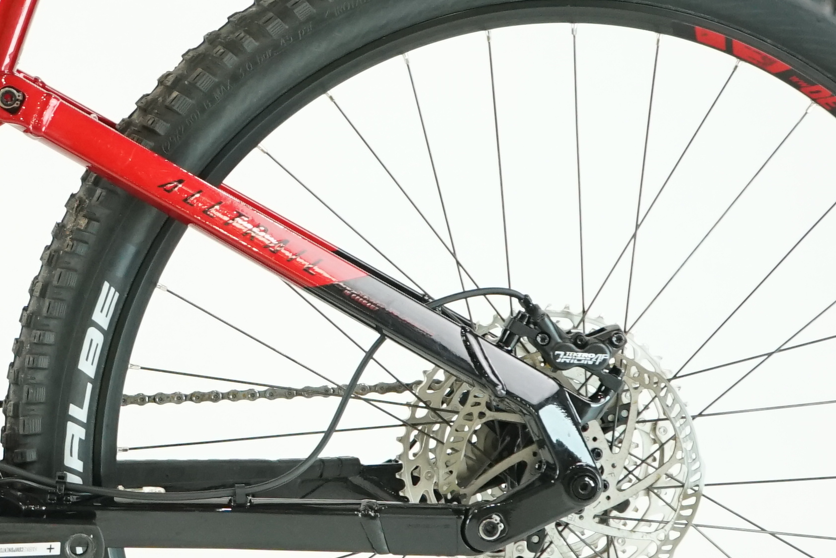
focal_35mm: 182
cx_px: -349
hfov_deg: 10.9
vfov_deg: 7.5
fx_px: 4227
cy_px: 141
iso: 1600
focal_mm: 51
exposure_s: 1/200
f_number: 5
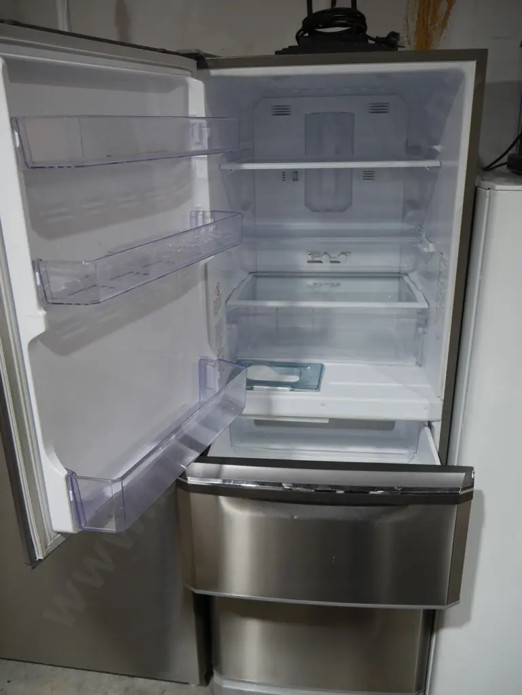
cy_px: 348
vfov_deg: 63.4
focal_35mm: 28
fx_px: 563
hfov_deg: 49.8
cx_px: 261
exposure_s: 1/60
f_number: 3.5
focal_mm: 14
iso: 250
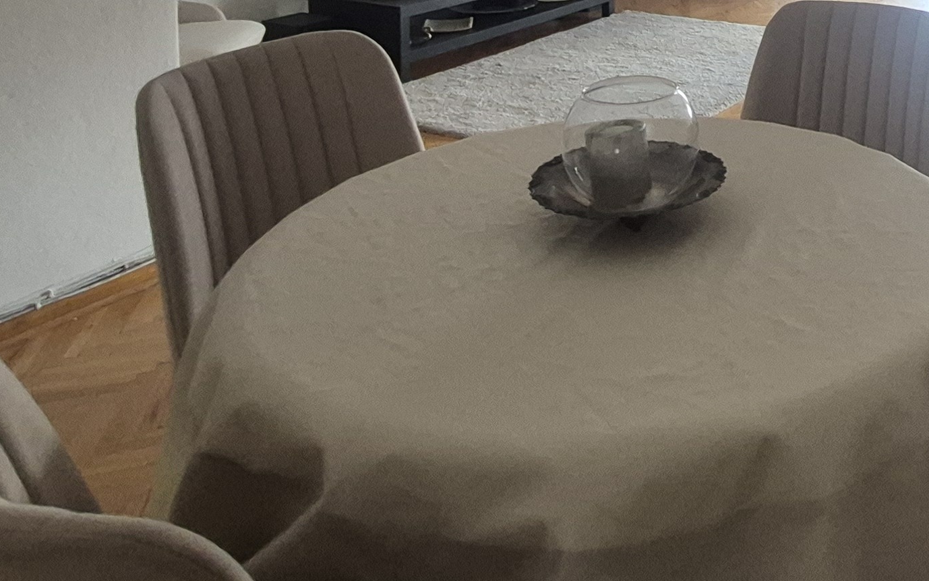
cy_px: -186
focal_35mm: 40
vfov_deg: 26.7
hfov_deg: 45.5
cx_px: 805
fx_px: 1013
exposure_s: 1/50
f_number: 2.2
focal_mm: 1.74
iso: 400
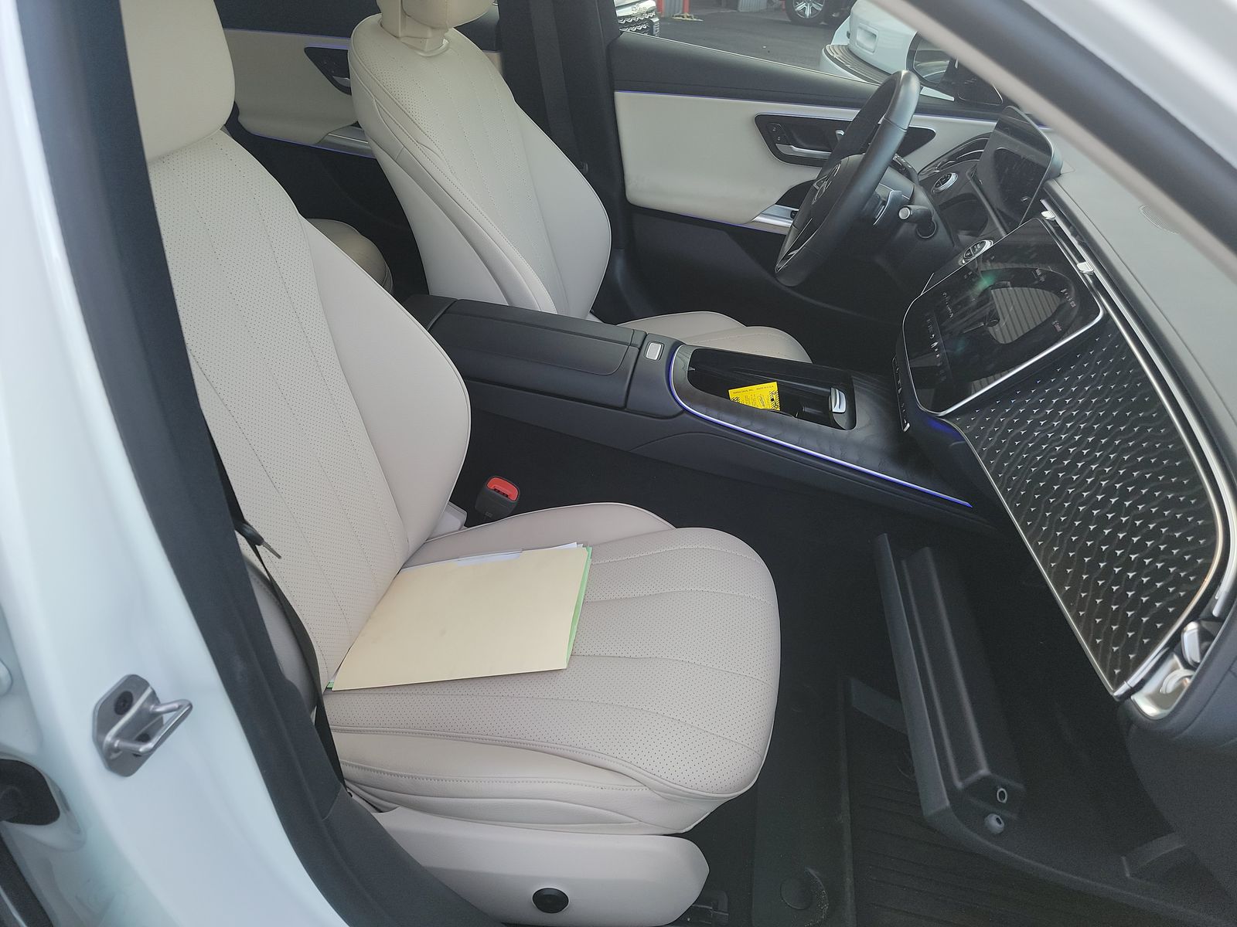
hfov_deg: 71.6
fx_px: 858
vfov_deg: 56.8
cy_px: 464
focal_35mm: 24
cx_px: 618
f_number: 1.8
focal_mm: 6.7
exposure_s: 1/59
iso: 75
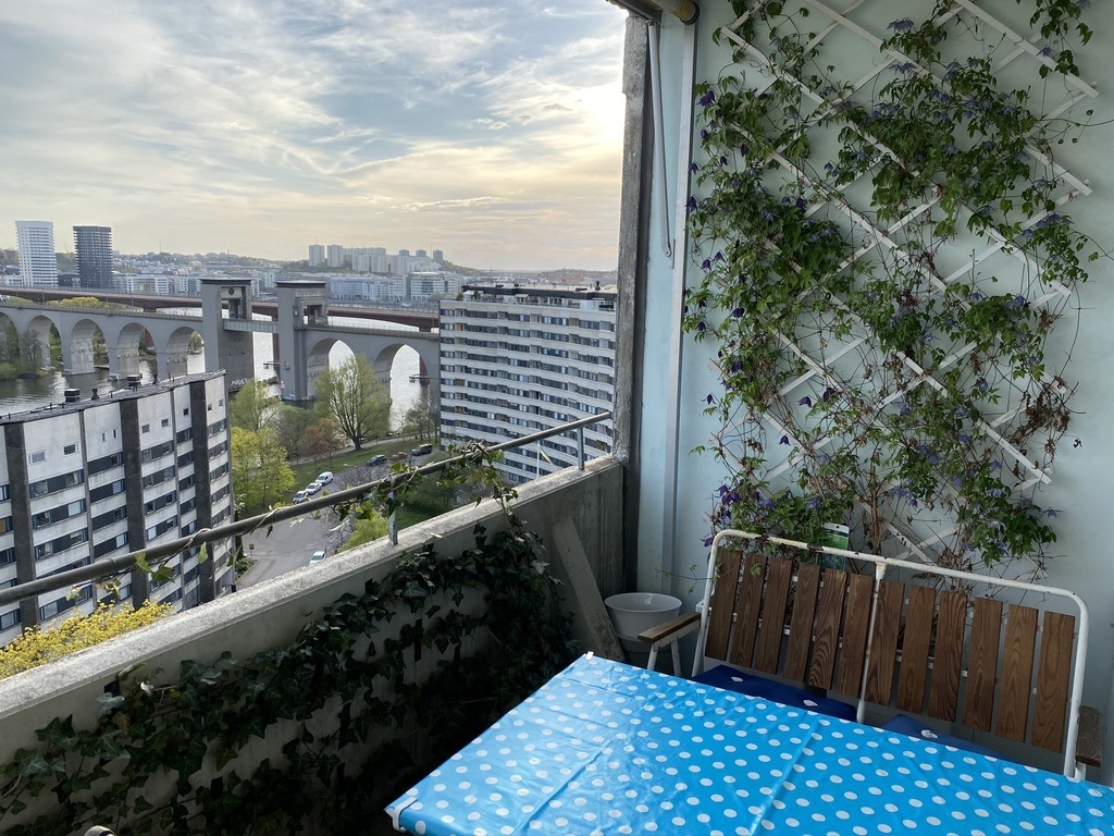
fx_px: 837
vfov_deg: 53.1
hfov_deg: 67.3
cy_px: 418
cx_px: 557
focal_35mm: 26
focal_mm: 4.25
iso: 32
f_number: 1.8
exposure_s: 1/1063
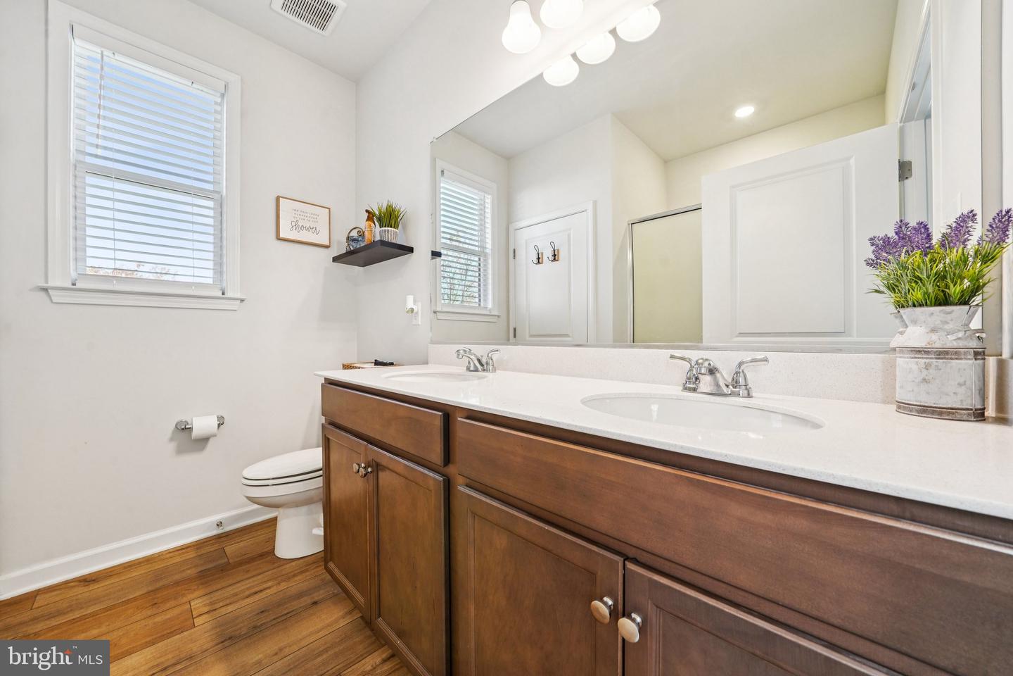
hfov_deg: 112.6
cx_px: 506
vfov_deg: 90.0
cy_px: 338
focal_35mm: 12
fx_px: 338
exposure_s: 1/13
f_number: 8
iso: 200
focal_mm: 12
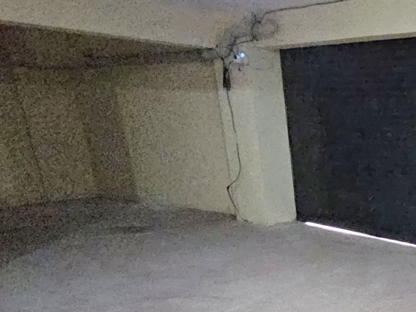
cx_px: 457
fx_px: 421
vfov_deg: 38.1
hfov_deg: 41.8
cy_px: 278
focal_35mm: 35
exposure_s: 1/25.1
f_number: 2.2
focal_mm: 2.2
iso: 1250
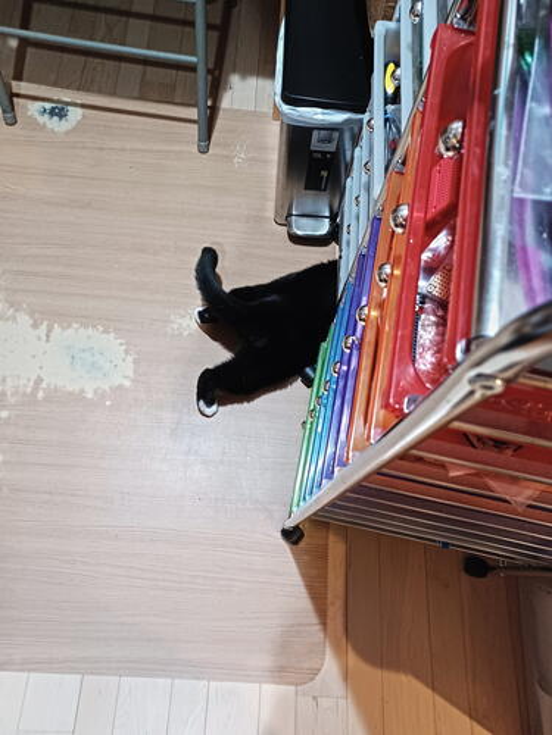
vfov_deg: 69.4
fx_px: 532
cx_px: 276
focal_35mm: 25
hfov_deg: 54.9
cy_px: 368
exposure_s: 1/17
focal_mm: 4.6
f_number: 1.8
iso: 1250
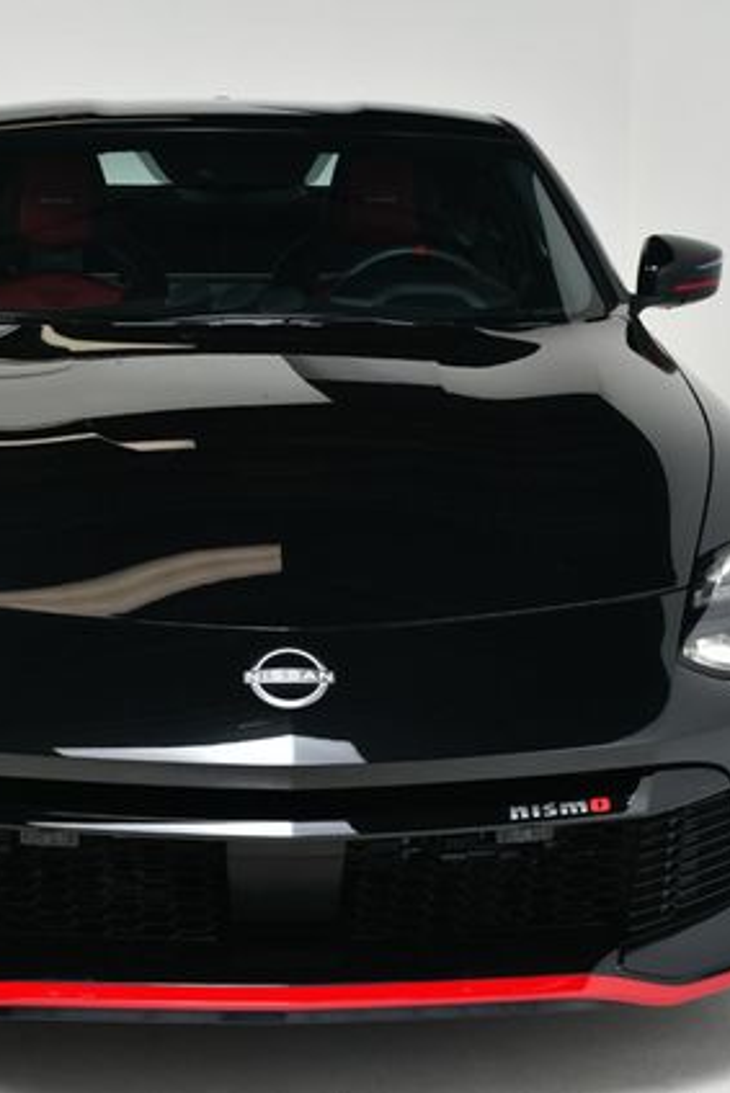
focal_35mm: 86
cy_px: 546
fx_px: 2613
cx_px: 289
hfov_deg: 15.9
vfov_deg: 23.6
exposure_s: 1/160
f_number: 10
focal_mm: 38
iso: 100
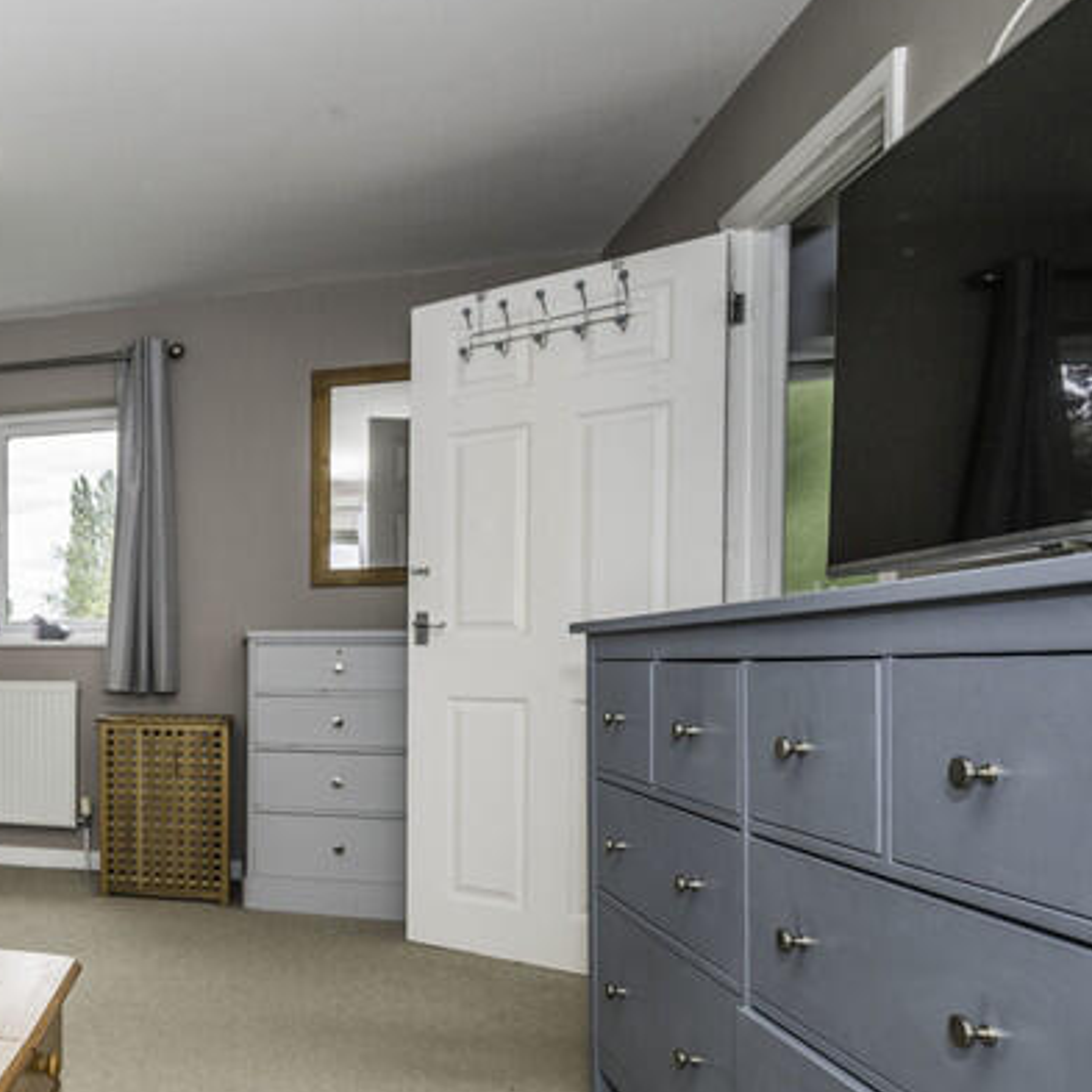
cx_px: -220
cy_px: 729
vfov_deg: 51.5
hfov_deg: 38.6
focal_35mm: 31
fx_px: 1106
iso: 320
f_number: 7.1
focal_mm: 14
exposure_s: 1/125
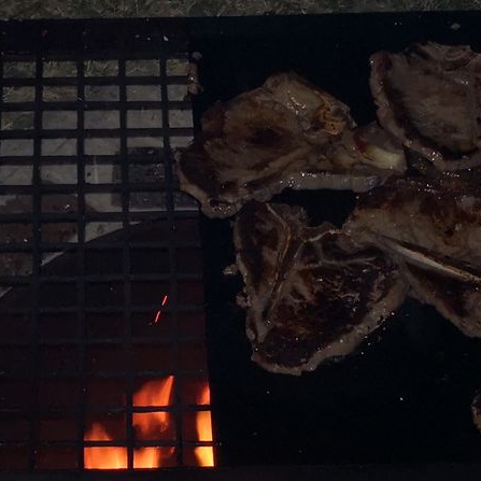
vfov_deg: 13.9
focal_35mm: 125
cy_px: 299
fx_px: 1965
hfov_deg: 13.9
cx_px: 153
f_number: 1.6
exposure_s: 1/50
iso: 160
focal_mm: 3.95
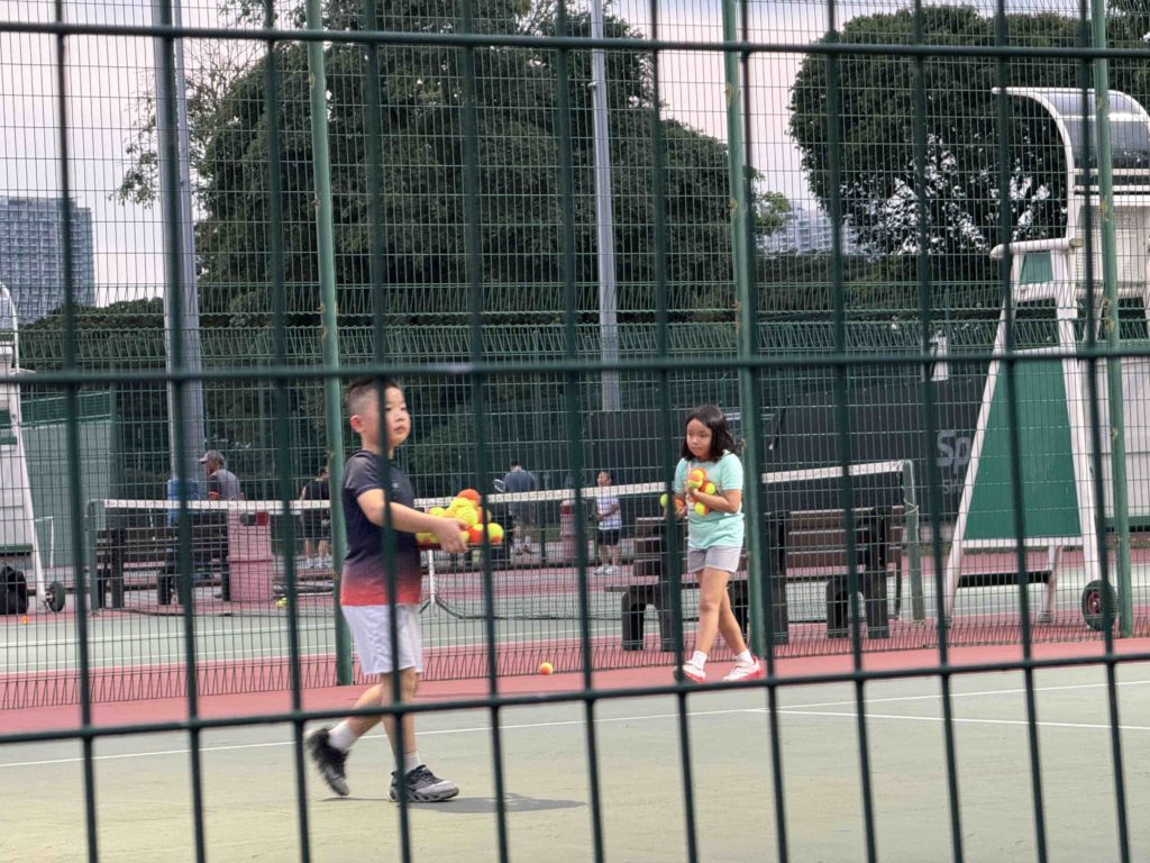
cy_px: 432
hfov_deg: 16.4
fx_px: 3987
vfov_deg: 12.3
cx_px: 575
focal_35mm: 120
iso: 400
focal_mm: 15.66
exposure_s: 1/100
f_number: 2.8
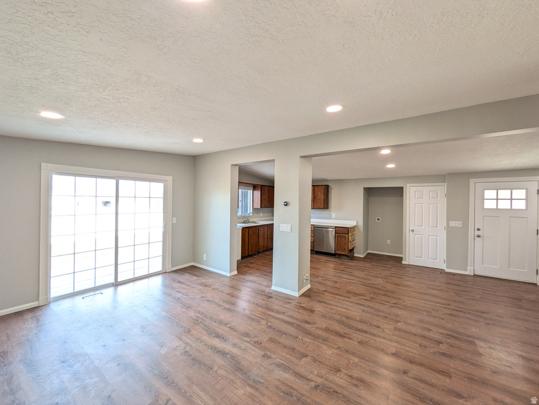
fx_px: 218
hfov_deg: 102.1
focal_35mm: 14
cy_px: 202
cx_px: 270
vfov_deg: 85.7
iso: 128
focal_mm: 1.83
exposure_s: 1/60
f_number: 2.2
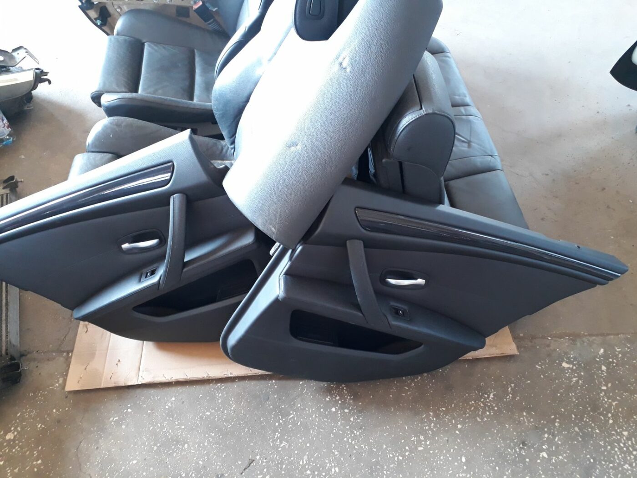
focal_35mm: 27
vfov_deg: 51.4
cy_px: 239
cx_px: 318
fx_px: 497
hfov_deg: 65.3
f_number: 1.9
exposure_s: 1/17
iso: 200
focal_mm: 3.6
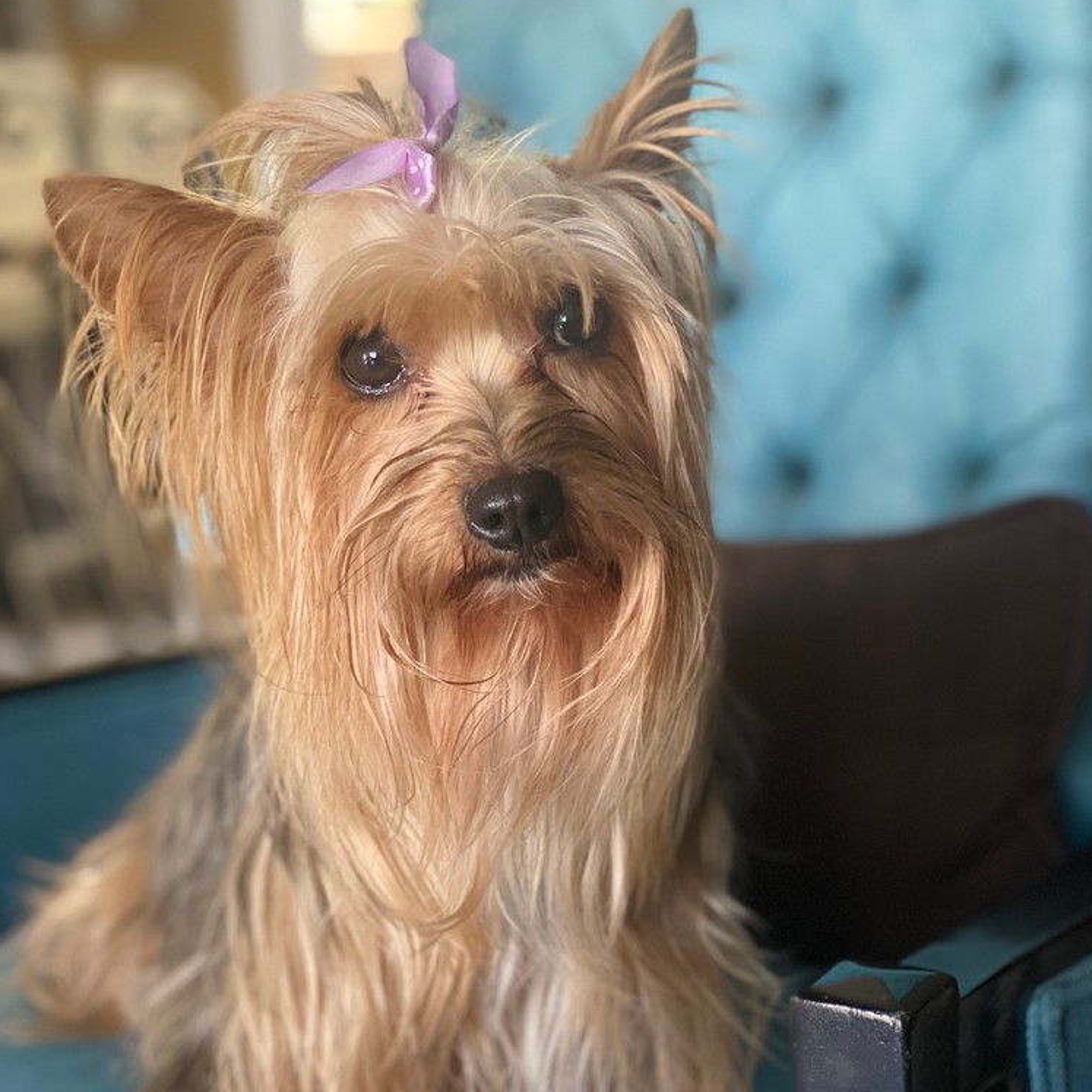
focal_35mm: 62
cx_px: 548
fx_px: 2213
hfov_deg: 27.7
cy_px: 554
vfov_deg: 27.7
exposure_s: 1/40
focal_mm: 6
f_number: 2
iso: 160
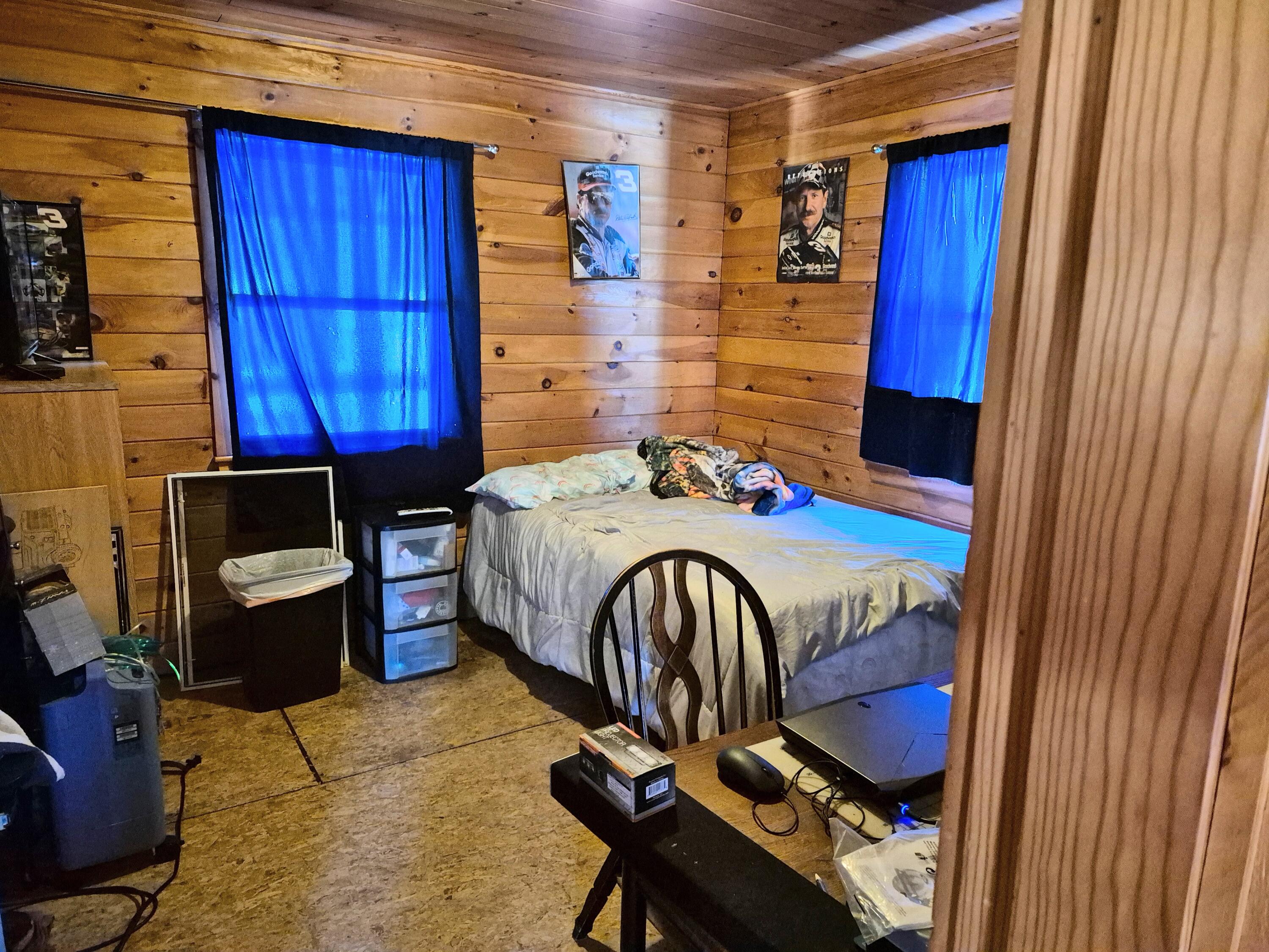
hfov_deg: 73.9
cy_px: 476
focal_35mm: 23
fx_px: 843
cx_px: 634
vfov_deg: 58.9
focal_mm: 5.4
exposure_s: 1/60
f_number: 1.8
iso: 2000
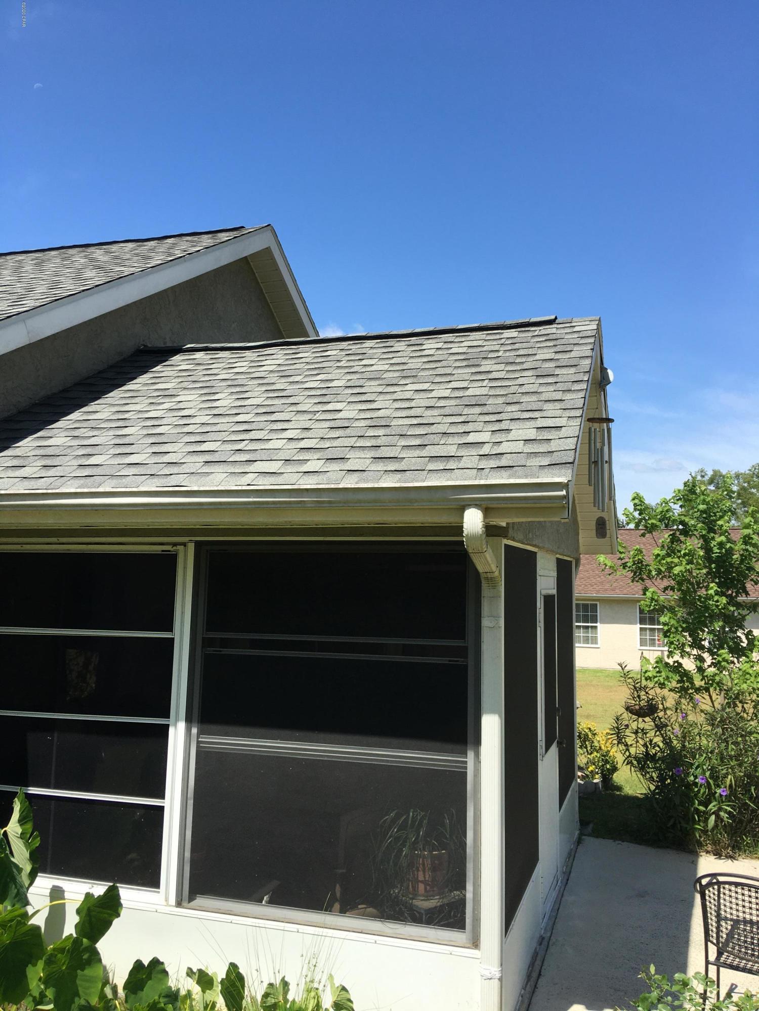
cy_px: 506
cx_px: 380
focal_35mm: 29
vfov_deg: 61.7
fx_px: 848
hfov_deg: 48.2
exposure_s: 1/1202
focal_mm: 4.15
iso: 25
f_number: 2.2
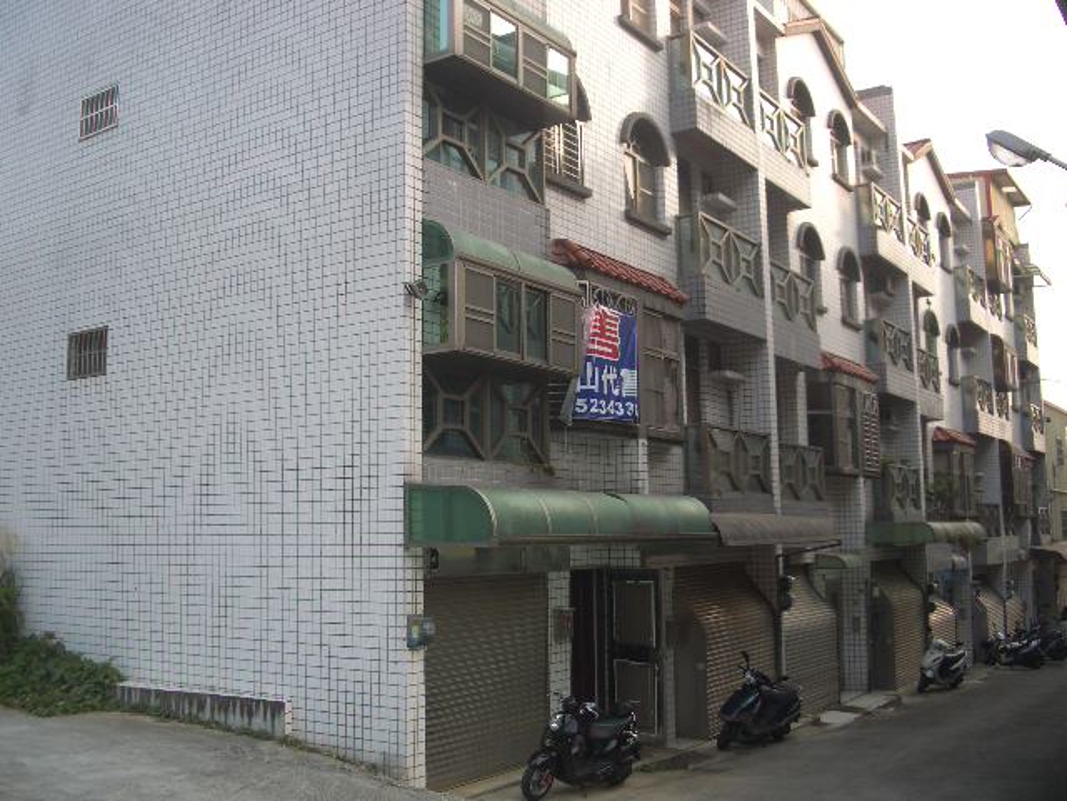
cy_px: 400
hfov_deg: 52.6
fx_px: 1079
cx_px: 534
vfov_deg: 40.7
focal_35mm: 35
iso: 80
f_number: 2.6
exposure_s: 1/200
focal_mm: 5.8
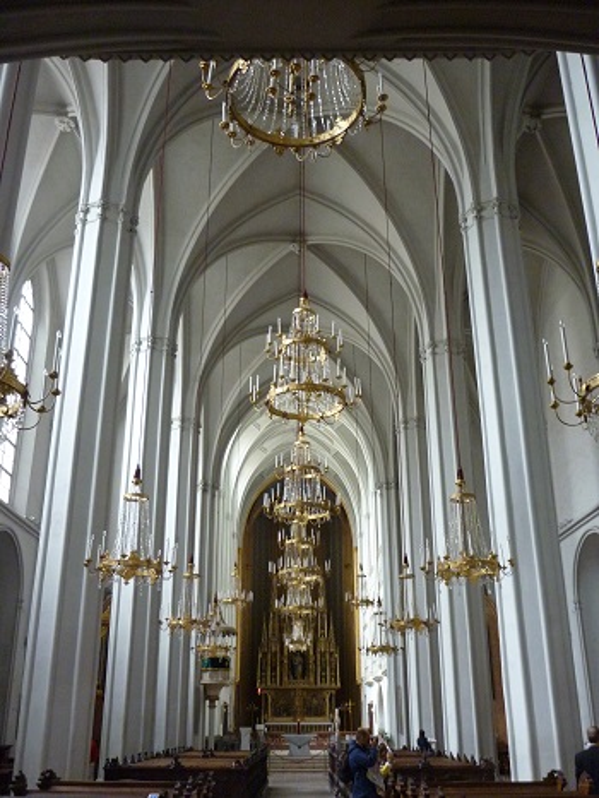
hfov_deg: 43.0
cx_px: 300
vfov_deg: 55.3
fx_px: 761
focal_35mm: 33
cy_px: 399
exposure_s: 1/20
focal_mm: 5.5
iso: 400
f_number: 2.8
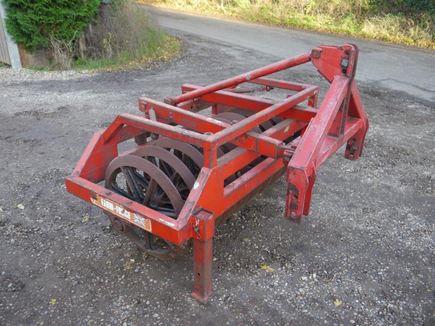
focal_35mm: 30
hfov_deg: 60.0
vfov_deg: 46.8
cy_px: 163
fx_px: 377
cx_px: 218
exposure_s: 1/60
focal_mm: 15
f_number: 3.6
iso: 160
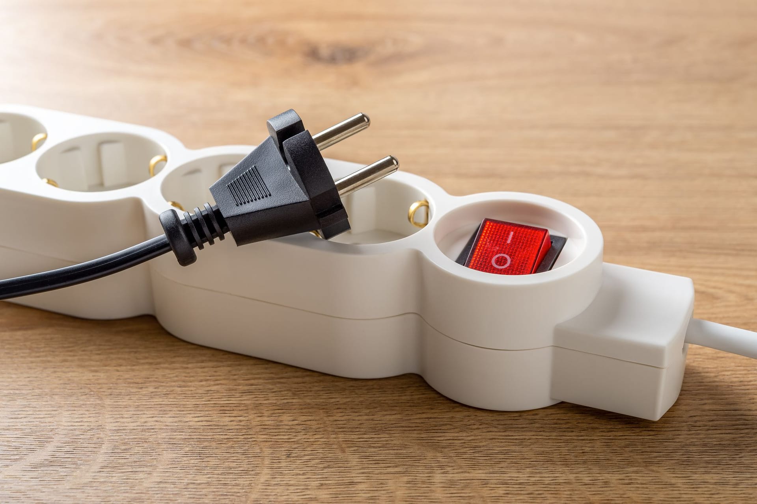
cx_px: 378
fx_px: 1262
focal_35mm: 60
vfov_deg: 22.6
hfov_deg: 33.4
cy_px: 252
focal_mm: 60
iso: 100
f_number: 10
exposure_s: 1/160
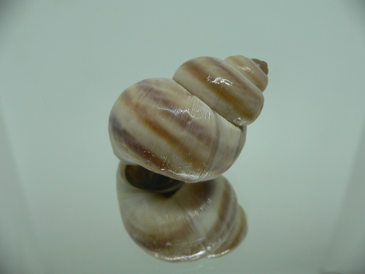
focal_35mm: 35
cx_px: 182
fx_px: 369
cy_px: 137
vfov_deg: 40.7
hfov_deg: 52.6
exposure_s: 1/60
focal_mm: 4.6
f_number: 2.8
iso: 150
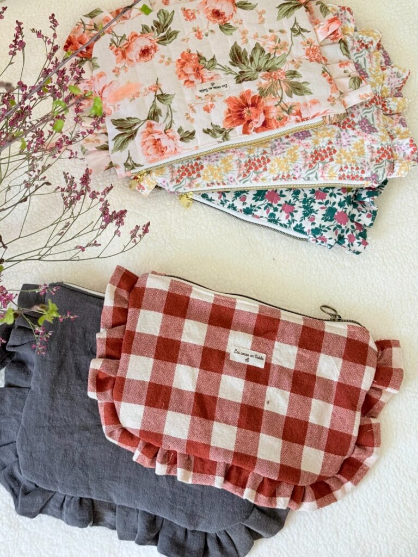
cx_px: 209
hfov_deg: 30.3
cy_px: 278
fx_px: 773
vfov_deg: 39.7
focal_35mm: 48
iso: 100
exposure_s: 1/88
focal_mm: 6.76
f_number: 1.78
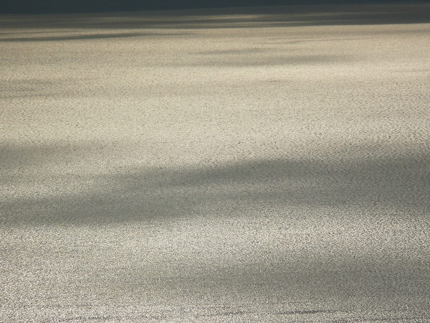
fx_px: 5217
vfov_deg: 3.5
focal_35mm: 420
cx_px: 215
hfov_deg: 4.7
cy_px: 162
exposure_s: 1/2000
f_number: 11
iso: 100
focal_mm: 88.8
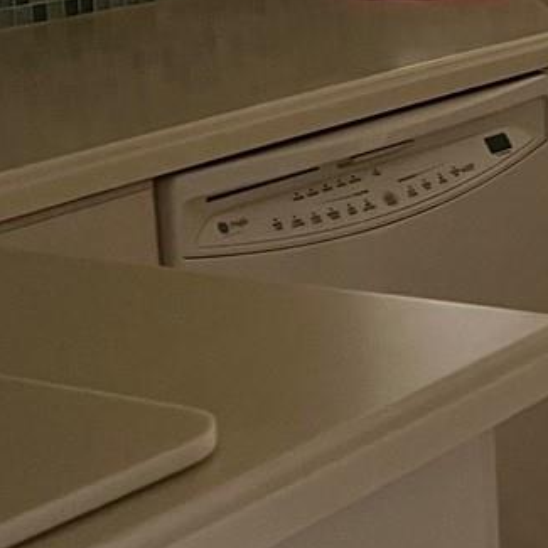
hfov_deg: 13.9
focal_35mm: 113
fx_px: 2024
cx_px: 941
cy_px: 67
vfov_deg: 15.3
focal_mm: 5.7
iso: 250
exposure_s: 1/60
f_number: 1.5
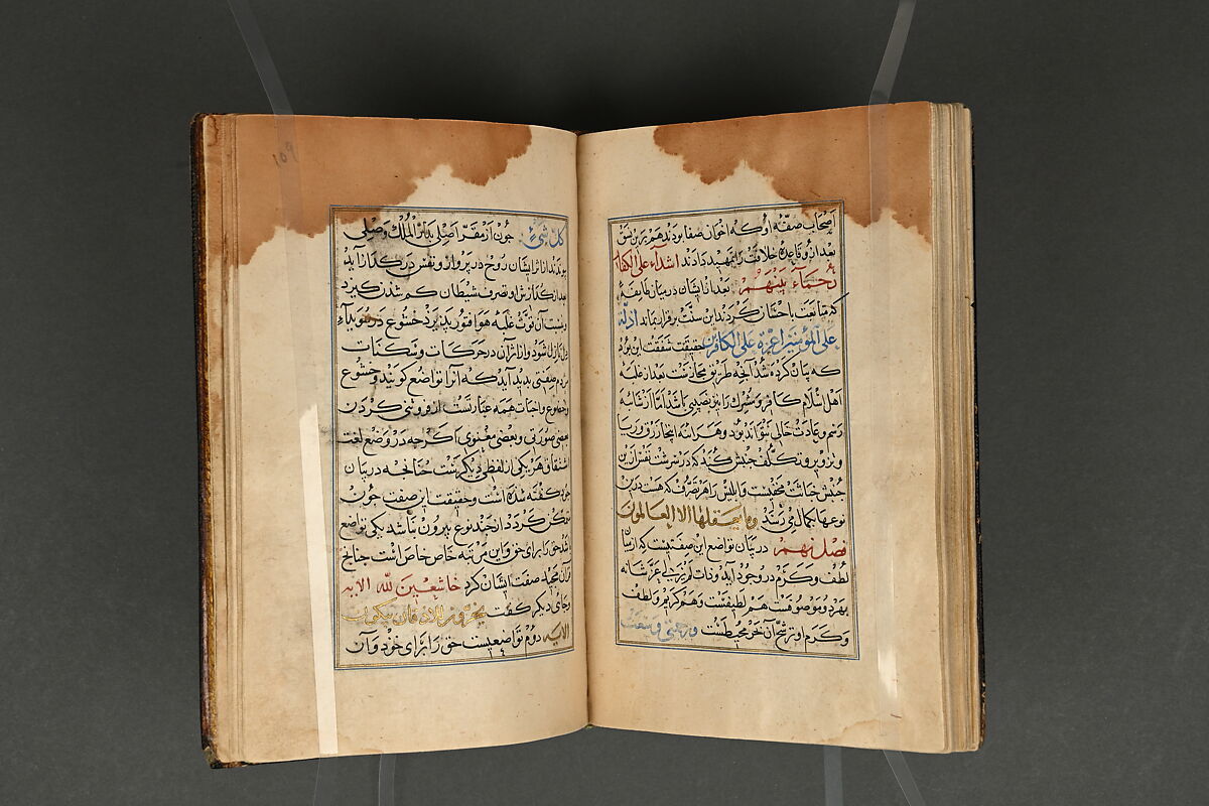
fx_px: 1914
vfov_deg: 23.8
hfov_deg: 35.1
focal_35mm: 57
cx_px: 604
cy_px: 403
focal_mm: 57
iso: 250
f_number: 13
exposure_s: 1/30
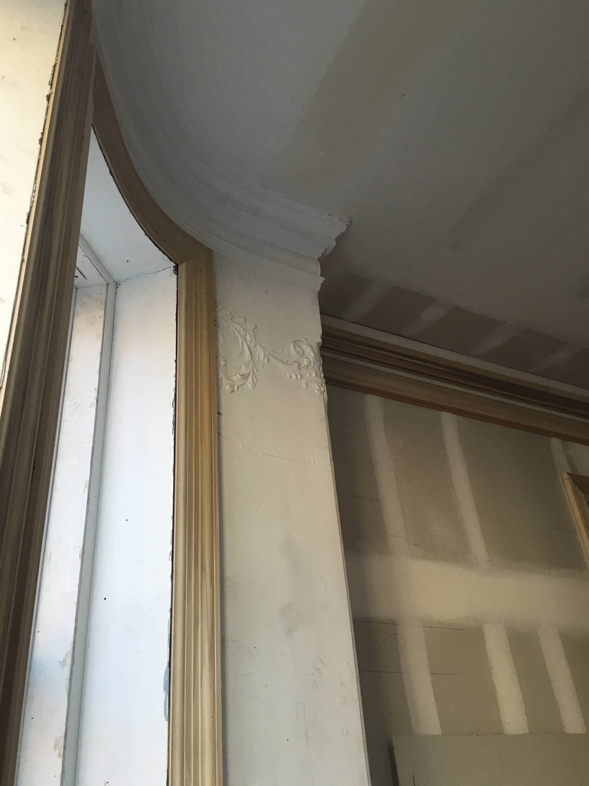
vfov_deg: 61.7
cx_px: 294
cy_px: 393
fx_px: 658
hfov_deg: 48.2
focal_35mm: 29
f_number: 2.2
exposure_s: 1/30
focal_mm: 4.15
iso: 32
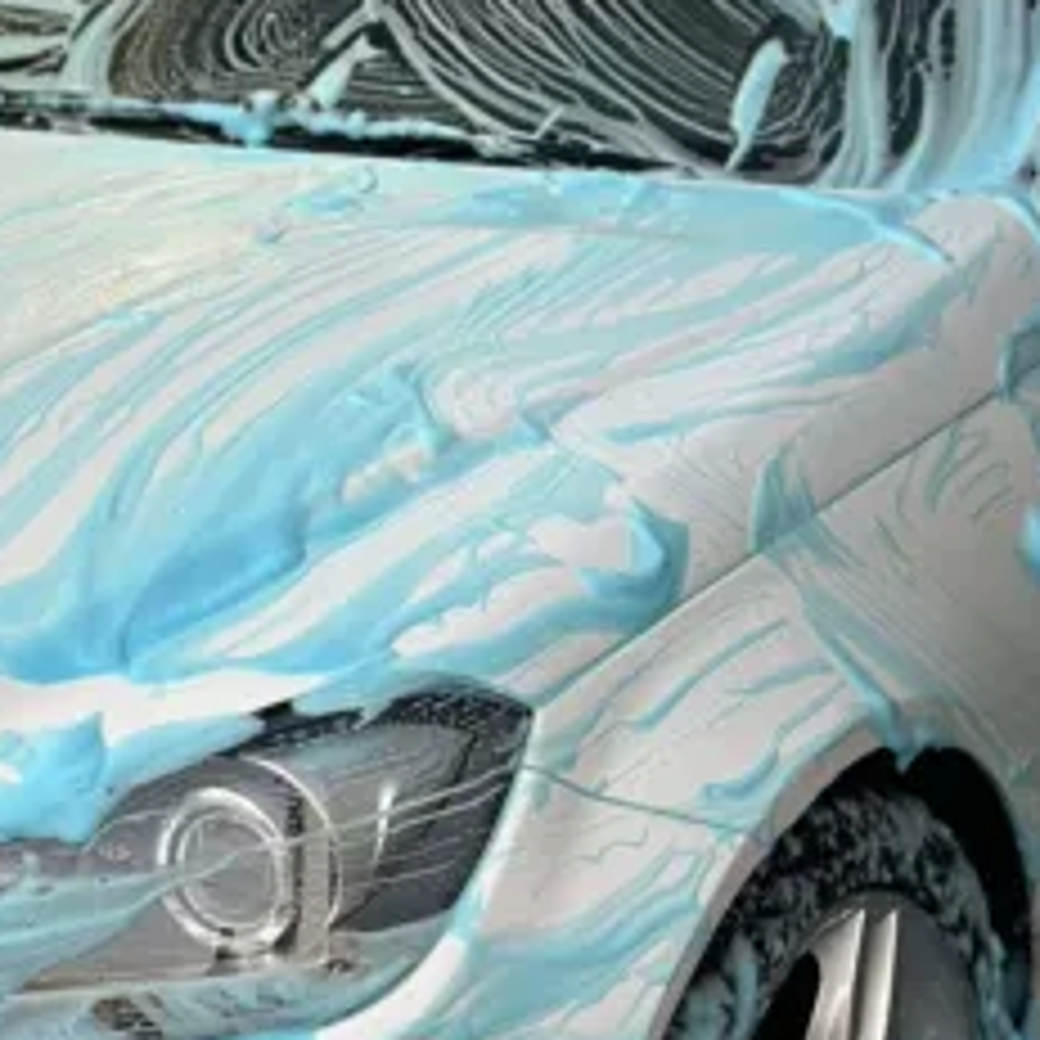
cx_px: -167
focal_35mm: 132
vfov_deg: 13.2
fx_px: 4487
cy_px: 531
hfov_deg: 12.9
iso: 80
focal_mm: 6.86
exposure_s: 1/494
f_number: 1.78
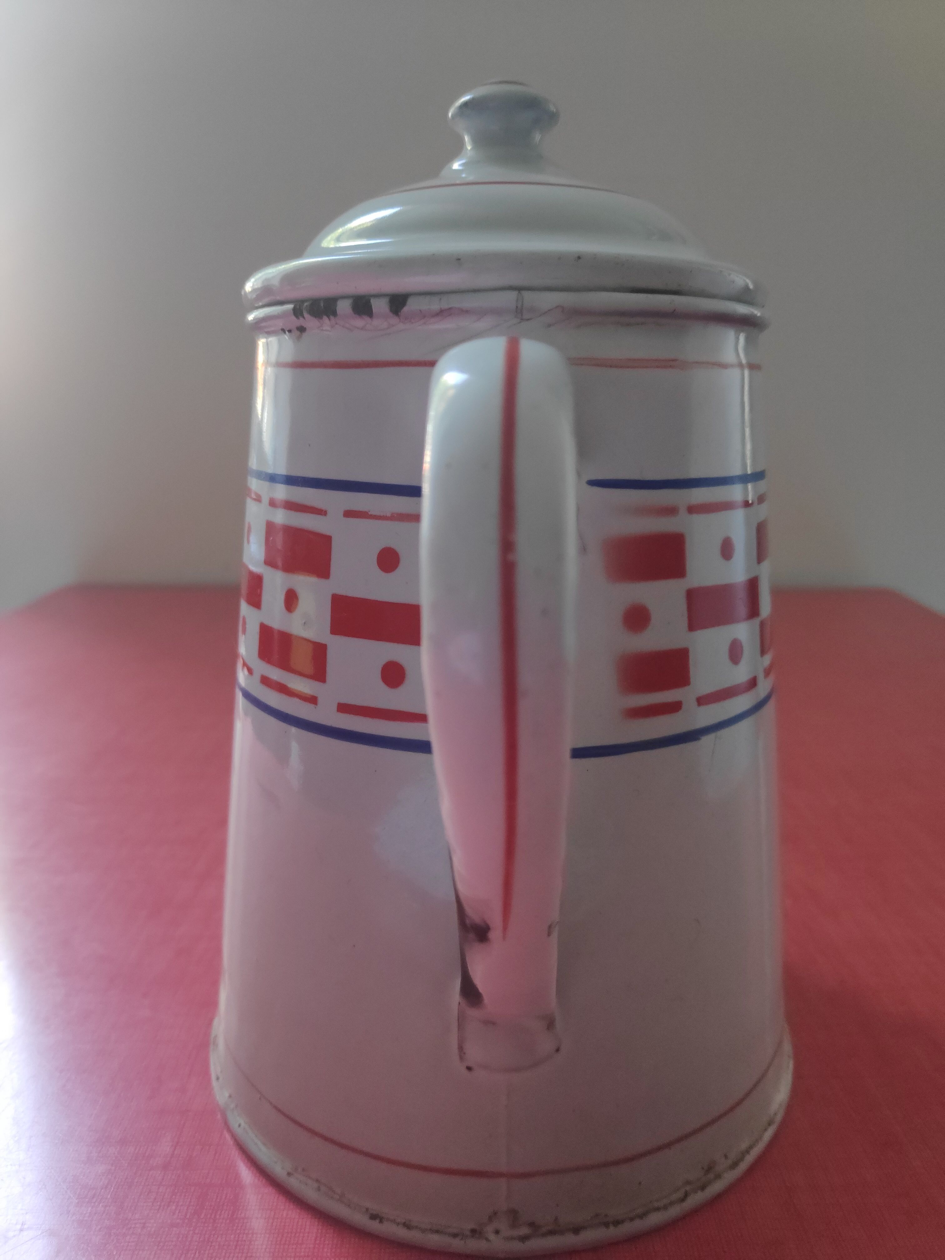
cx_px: 472
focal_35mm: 20
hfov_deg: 66.0
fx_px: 728
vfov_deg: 81.7
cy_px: 630
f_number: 1.9
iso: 875
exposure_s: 1/50
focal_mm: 3.94
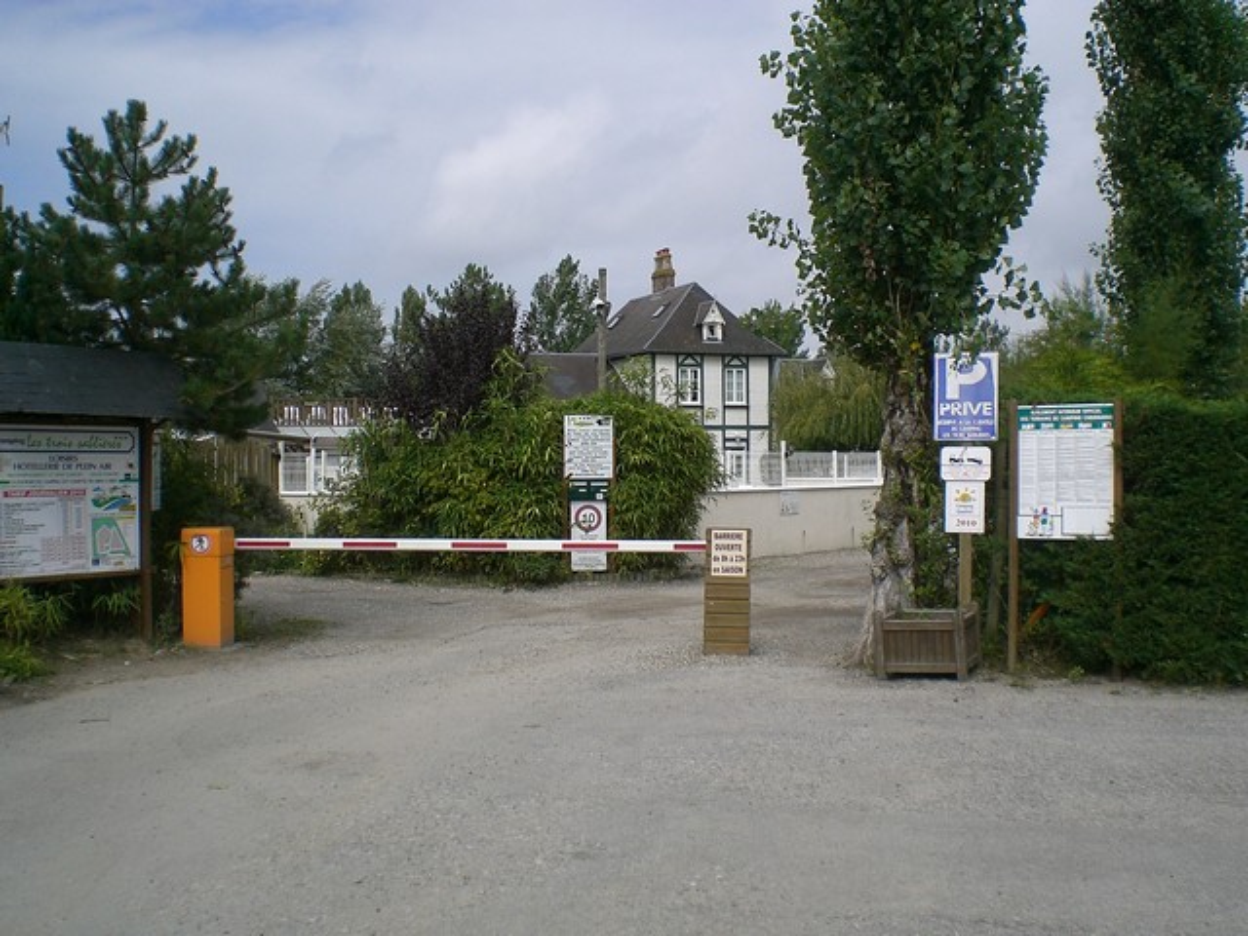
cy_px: 468
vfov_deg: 37.7
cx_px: 624
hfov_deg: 49.0
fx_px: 1370
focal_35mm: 38
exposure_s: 1/500
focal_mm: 6.3
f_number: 4.4
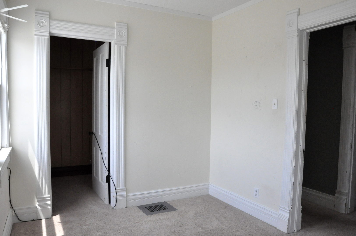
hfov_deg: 67.4
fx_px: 267
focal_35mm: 27
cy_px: 118
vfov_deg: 47.8
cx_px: 178
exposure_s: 1/400
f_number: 10
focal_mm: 18
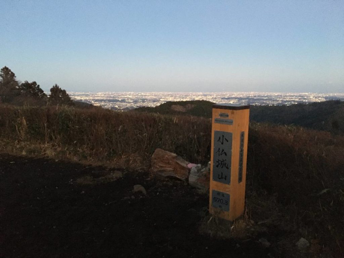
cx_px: 172
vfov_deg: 48.2
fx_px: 288
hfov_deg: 61.7
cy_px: 129
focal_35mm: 29
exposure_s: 1/15
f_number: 2.2
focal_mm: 4.15
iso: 640
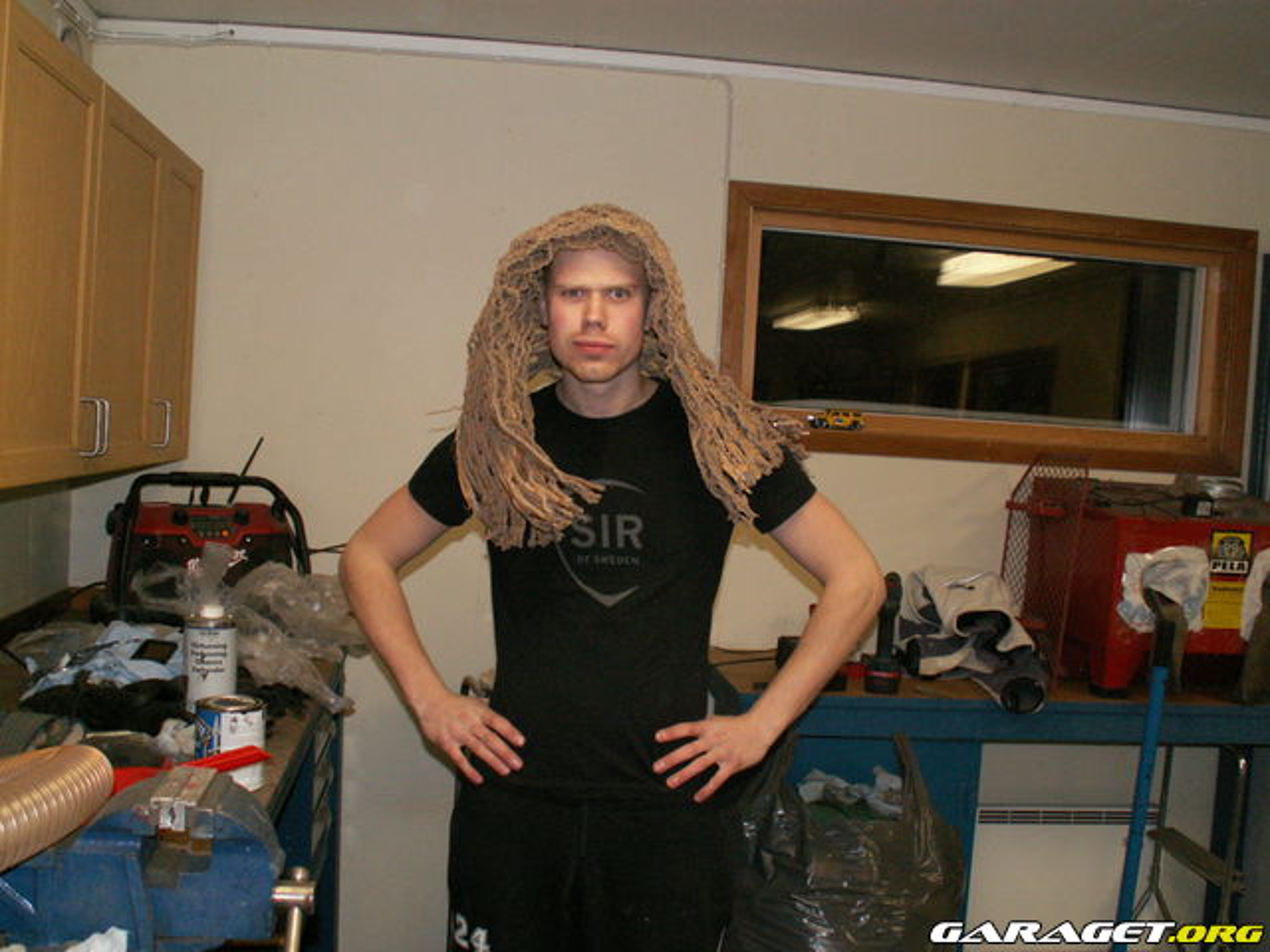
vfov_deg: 40.7
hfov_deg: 52.6
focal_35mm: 35
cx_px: 635
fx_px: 1284
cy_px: 476
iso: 160
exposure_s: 1/40
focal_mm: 5.86
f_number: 2.8
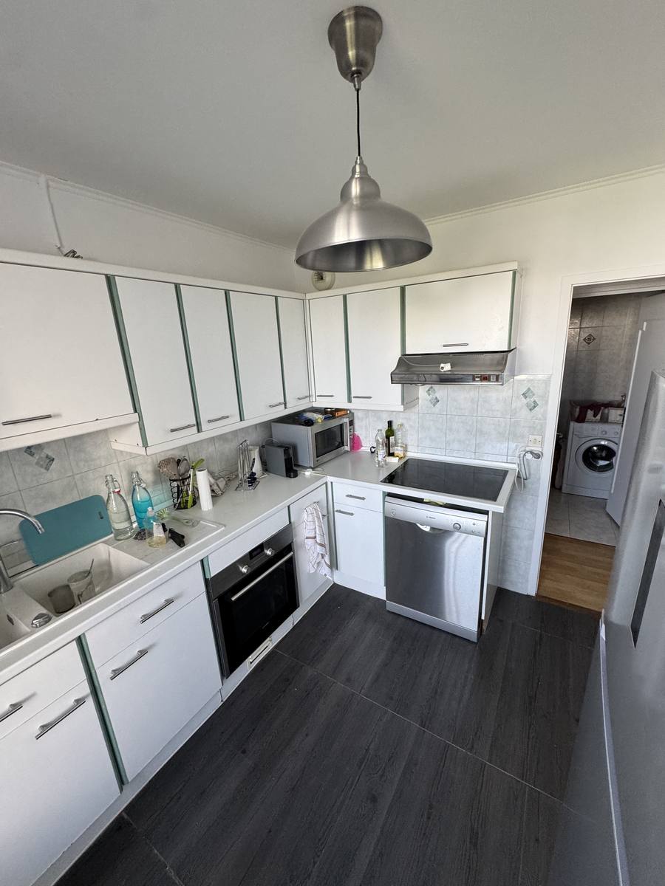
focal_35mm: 14
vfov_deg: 102.1
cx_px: 332
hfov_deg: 85.7
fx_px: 359
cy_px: 443
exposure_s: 1/99
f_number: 2.2
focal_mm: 2.22
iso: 200
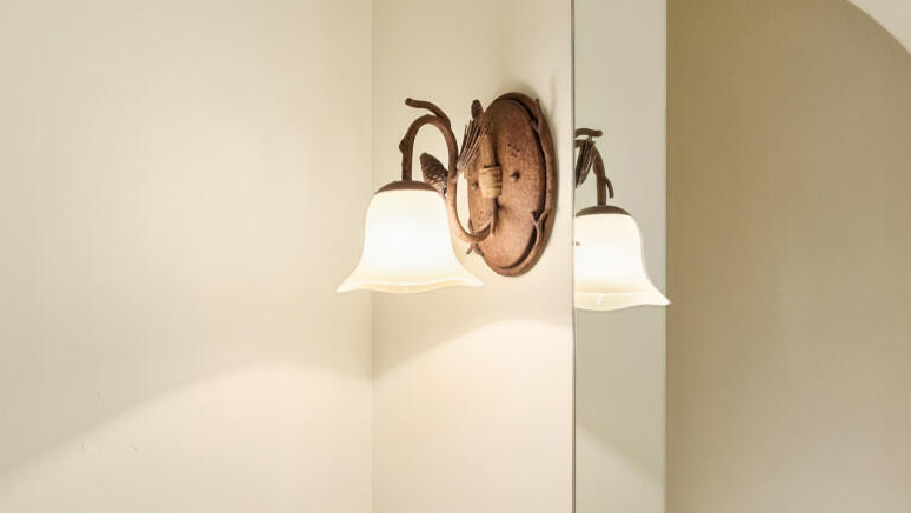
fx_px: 1667
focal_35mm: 69
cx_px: 205
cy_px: 455
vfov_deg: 17.3
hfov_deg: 30.0
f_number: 7.1
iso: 400
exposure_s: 1/3
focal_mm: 17
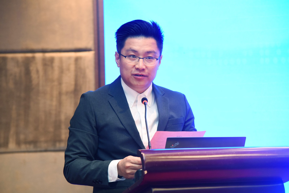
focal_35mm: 120
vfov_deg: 11.4
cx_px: 144
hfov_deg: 17.1
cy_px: 96
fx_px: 964
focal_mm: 120
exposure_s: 1/200
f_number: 4.5
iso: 3200
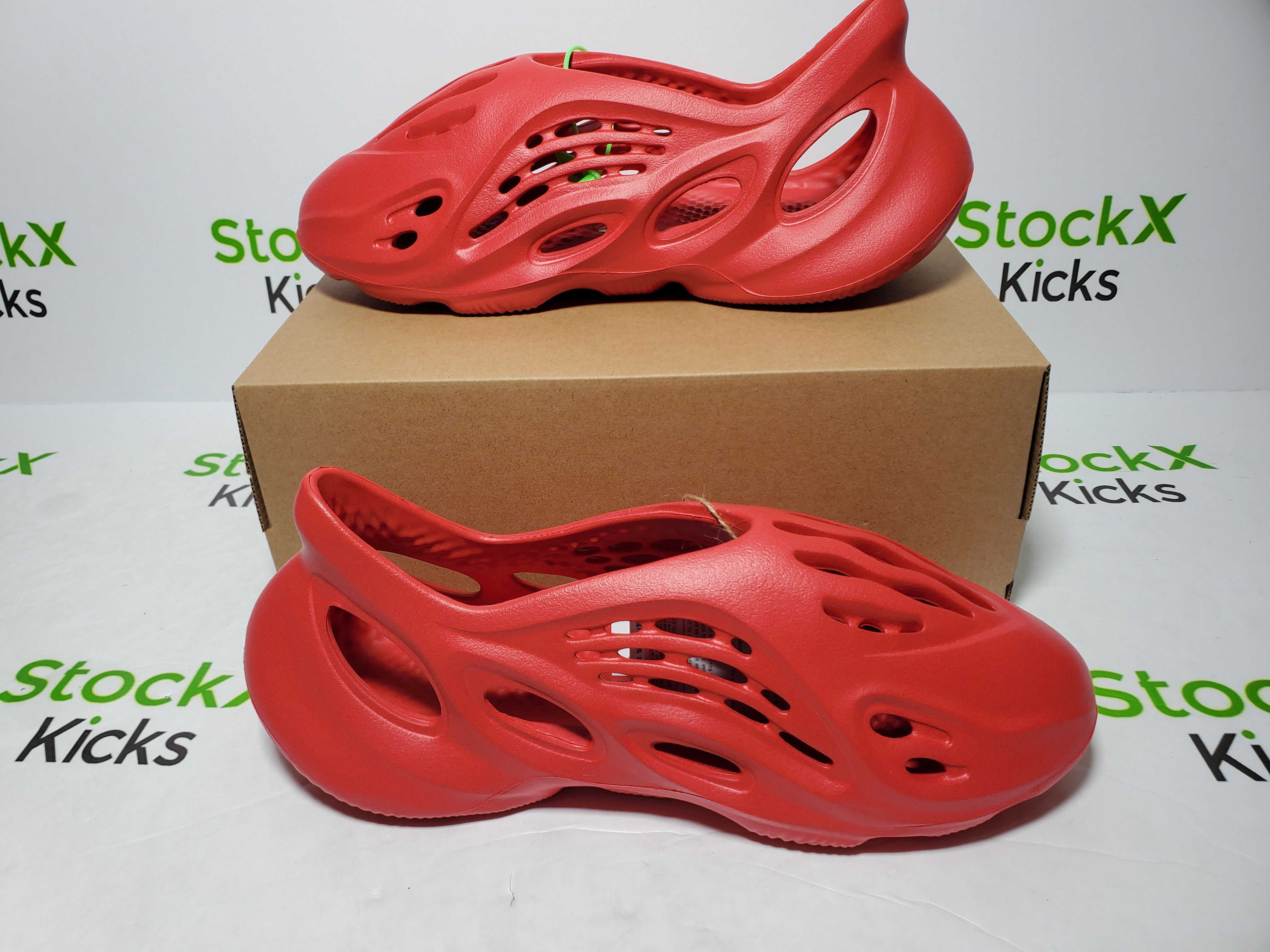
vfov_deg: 53.1
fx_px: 954
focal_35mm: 26
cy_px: 476
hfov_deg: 67.3
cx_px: 635
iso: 50
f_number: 2.4
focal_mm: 4.3
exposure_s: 1/190
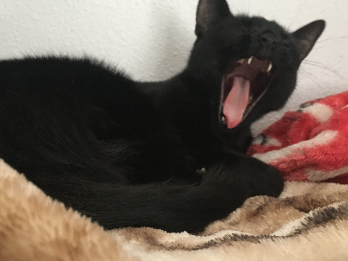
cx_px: 163
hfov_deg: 48.9
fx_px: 382
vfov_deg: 37.7
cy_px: 125
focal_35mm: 38
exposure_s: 1/15
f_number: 2.2
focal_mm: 4.15
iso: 400
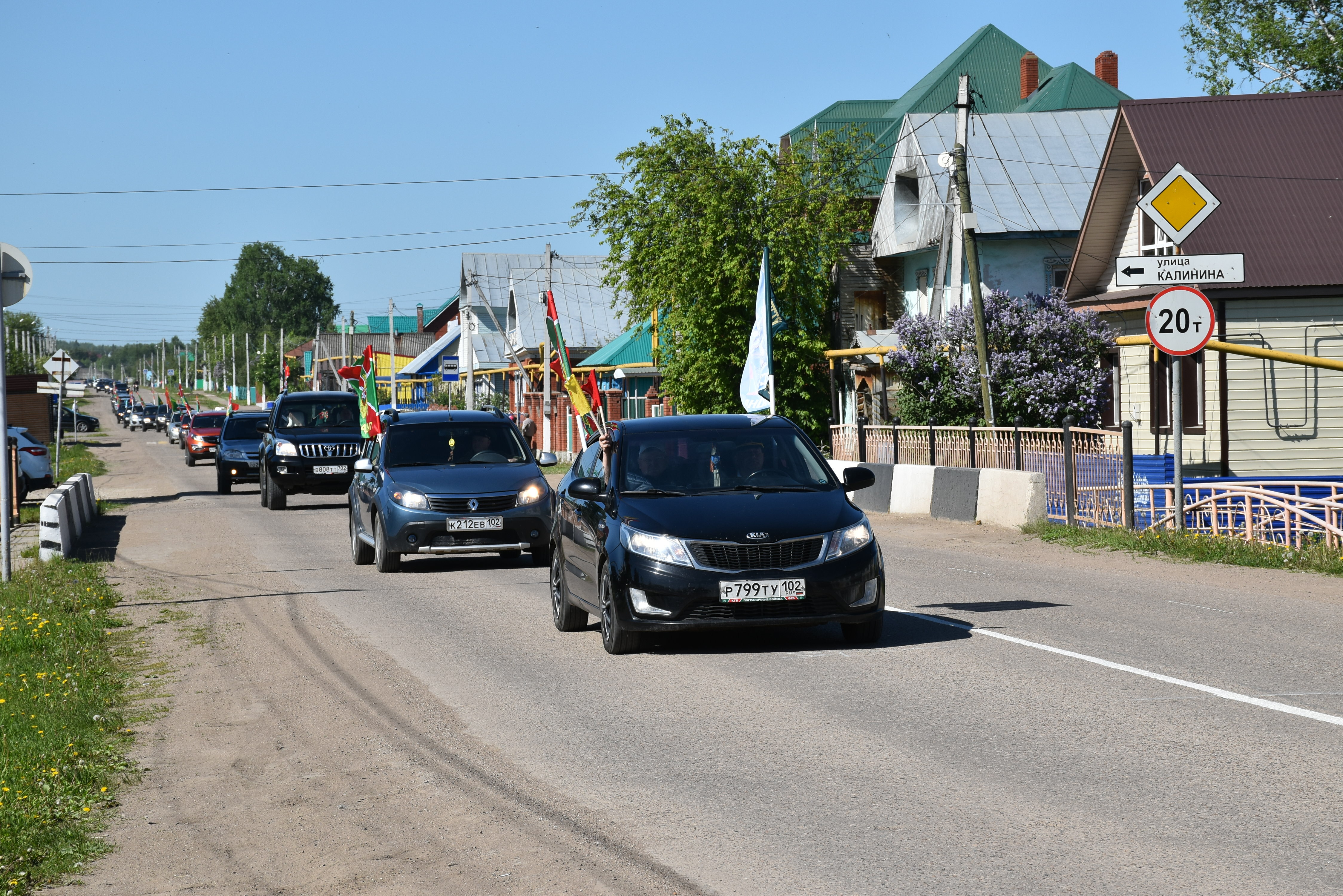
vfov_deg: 12.2
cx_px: 672
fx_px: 4198
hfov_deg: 18.2
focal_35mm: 112
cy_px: 448
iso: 200
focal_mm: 75
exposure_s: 1/500
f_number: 11
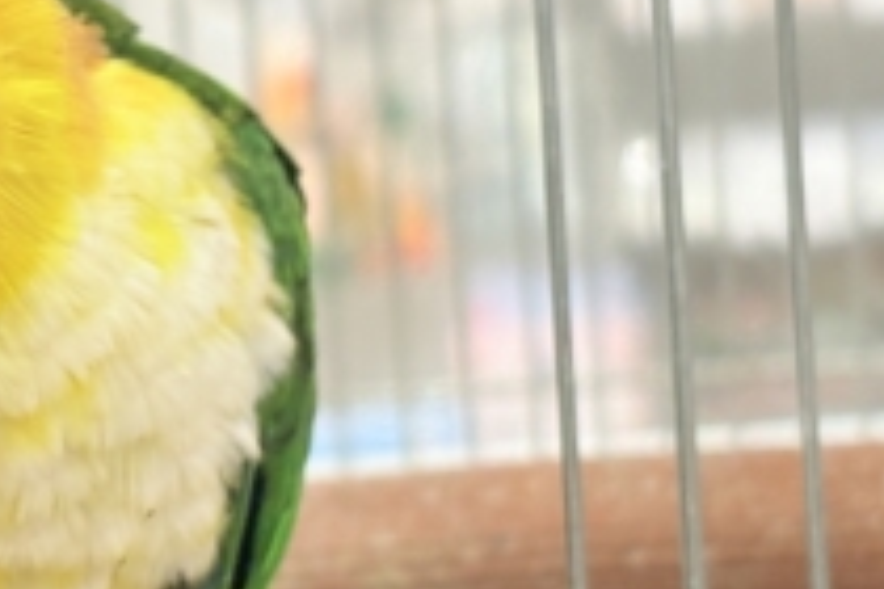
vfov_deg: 8.3
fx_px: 4051
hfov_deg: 12.4
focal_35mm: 165
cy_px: 412
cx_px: 156
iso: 100
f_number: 1.6
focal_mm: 5.96
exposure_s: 1/50
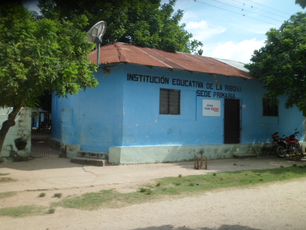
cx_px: 148
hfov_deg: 58.3
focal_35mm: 31
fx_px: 274
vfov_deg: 45.5
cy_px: 114
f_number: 3.5
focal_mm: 5.7
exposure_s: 1/750
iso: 80
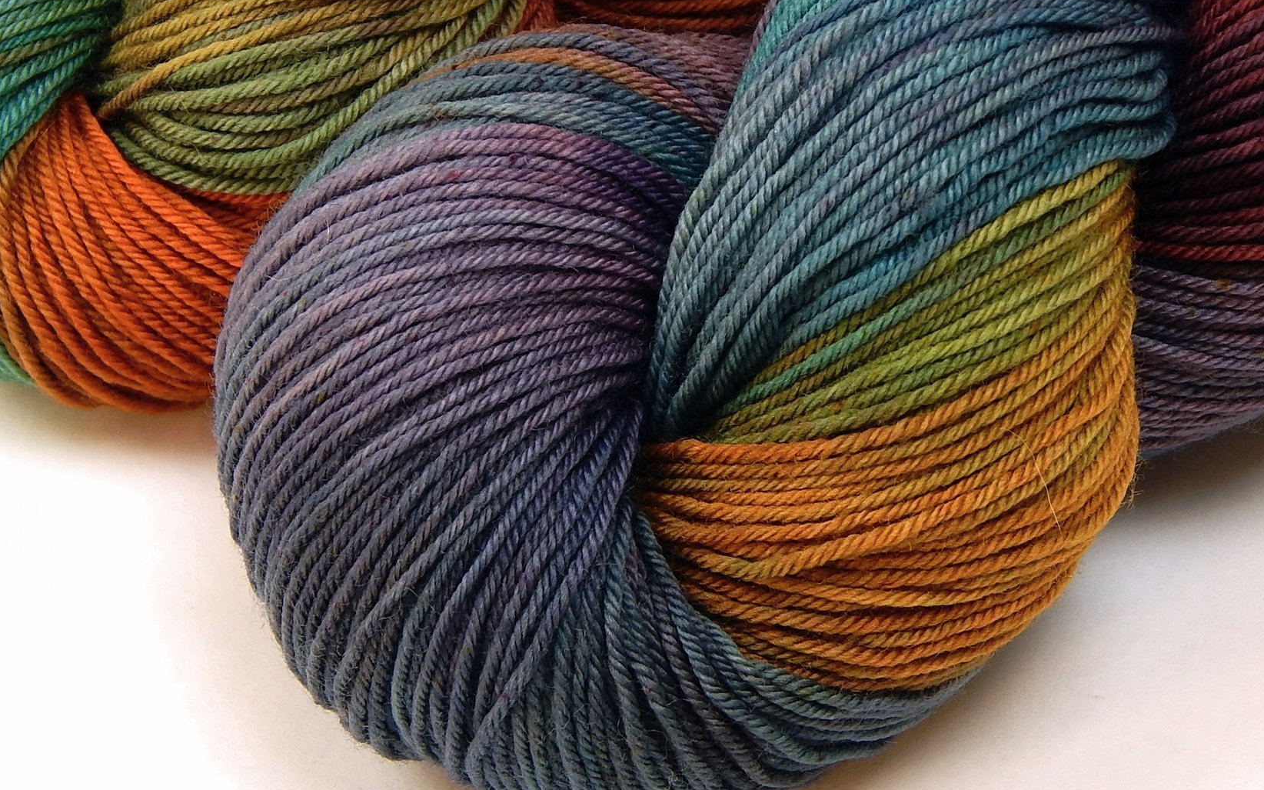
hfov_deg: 16.1
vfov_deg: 10.1
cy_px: 411
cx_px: 664
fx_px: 4478
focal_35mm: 130
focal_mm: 18.7
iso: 125
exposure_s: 1/15
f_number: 4.5
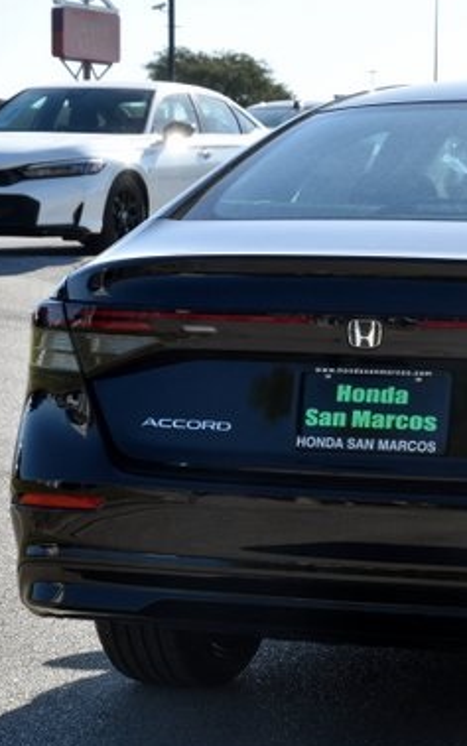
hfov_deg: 10.1
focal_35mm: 129
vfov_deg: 16.2
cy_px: 389
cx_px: 491
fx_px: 2626
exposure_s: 1/320
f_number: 9
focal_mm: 50
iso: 200
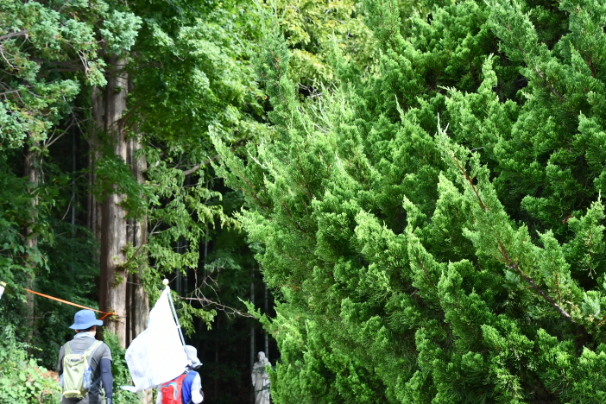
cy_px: 298
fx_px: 976
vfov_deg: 23.2
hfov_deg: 34.3
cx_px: 233
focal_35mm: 58
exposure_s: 1/320
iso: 800
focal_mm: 26
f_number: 10
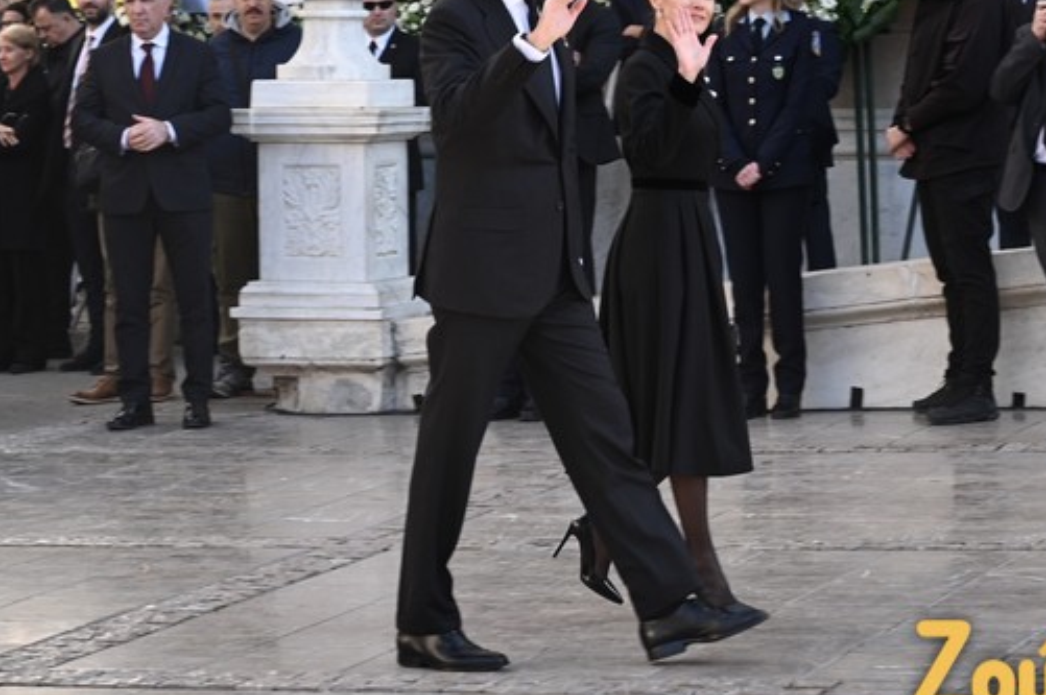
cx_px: 633
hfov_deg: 14.7
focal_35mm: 140
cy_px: 224
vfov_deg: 9.8
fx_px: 4064
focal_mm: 91
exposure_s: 1/200
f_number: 8
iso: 400
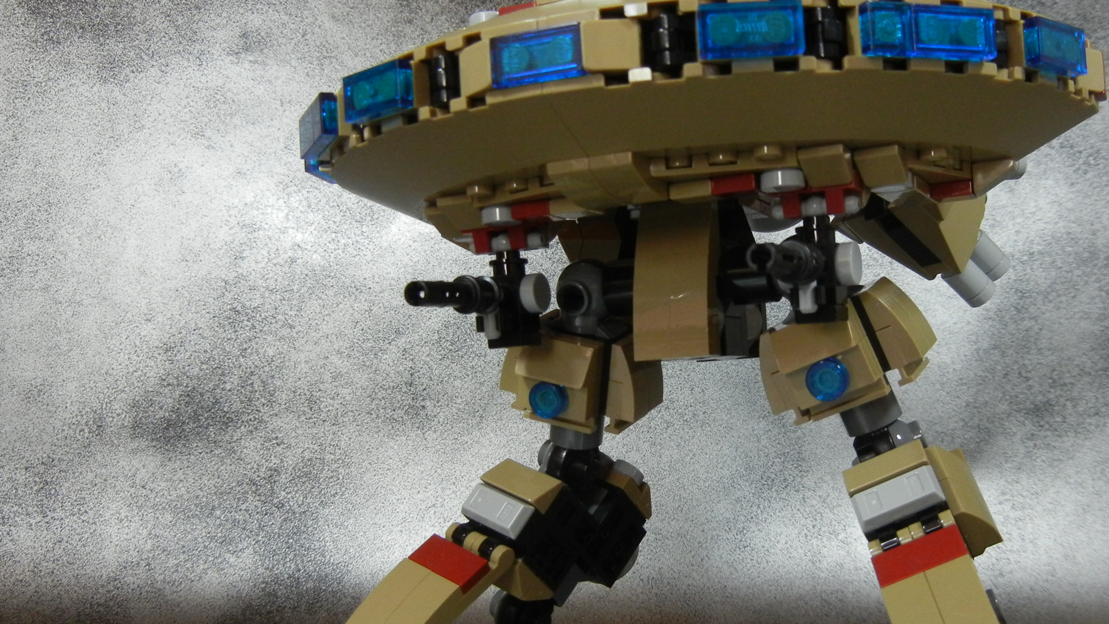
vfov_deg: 27.6
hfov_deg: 47.1
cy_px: 381
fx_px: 1265
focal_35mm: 43
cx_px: 660
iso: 400
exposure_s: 1/94.8
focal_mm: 5.4
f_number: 3.5
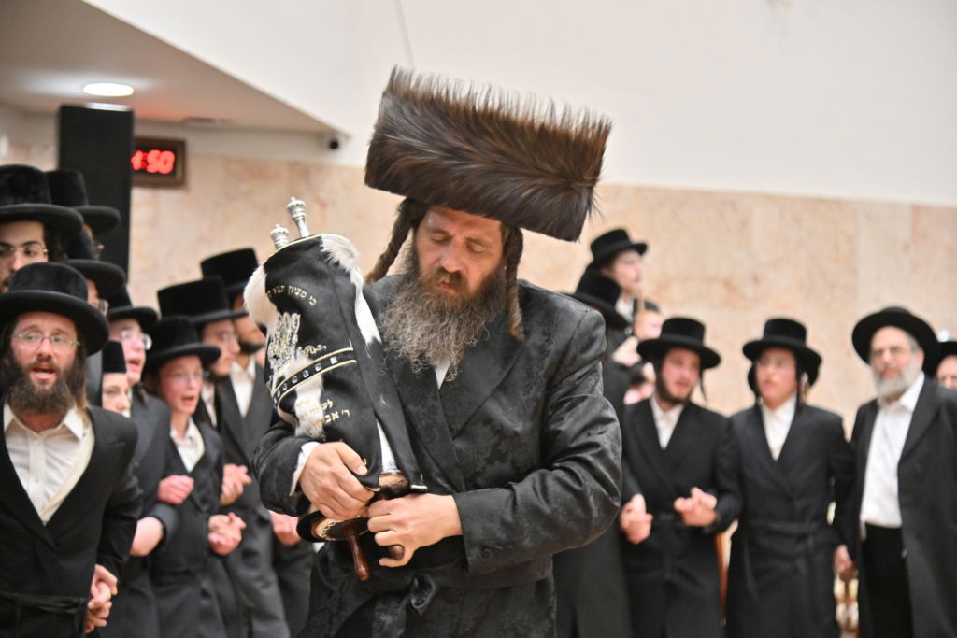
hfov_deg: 23.9
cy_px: 319
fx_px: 2260
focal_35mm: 85
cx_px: 478
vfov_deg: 16.1
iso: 1600
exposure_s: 1/200
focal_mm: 85
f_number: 4
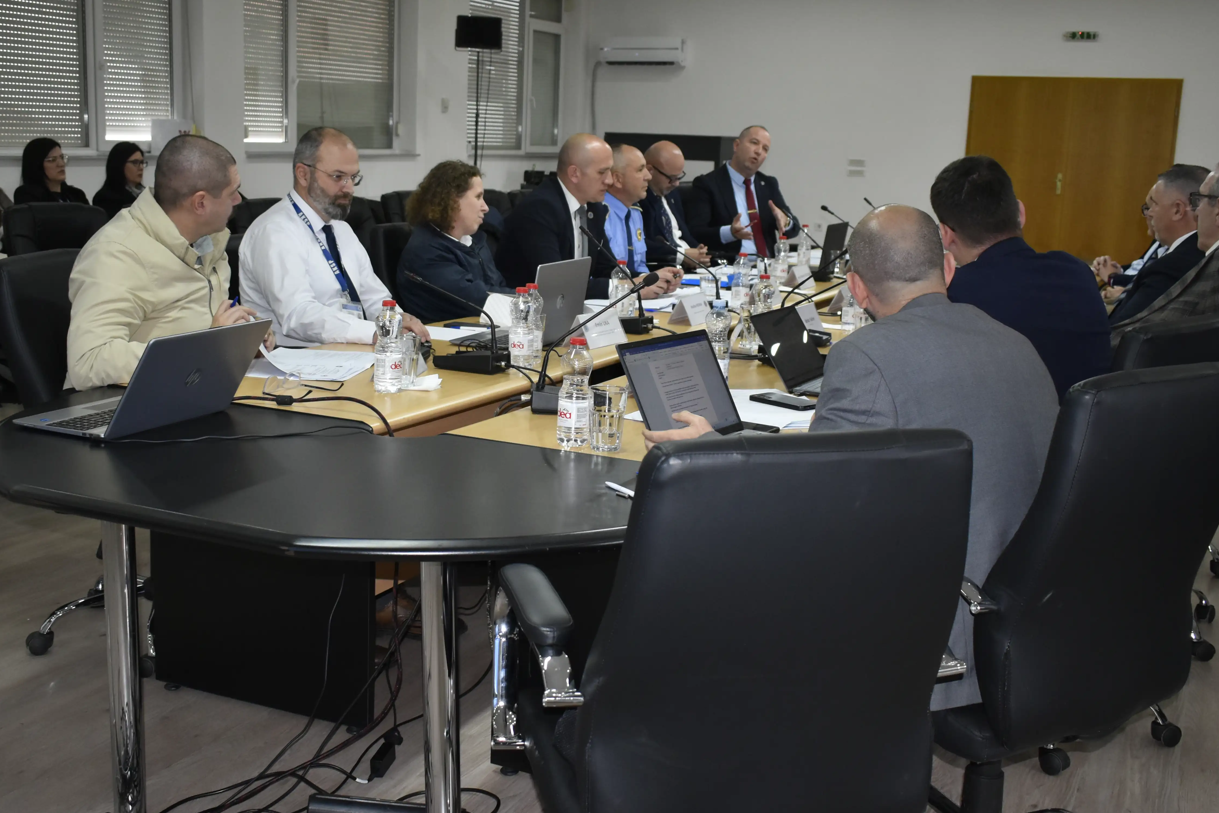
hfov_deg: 48.4
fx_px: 1354
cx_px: 568
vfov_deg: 33.4
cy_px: 409
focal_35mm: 40
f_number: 3.8
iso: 800
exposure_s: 1/125
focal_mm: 20
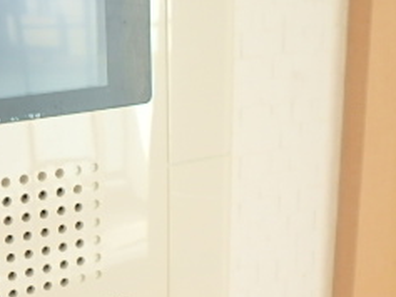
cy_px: 224
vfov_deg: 23.4
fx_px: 710
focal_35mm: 62
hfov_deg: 29.2
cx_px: 3
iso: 125
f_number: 3.8
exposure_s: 1/60
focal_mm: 4
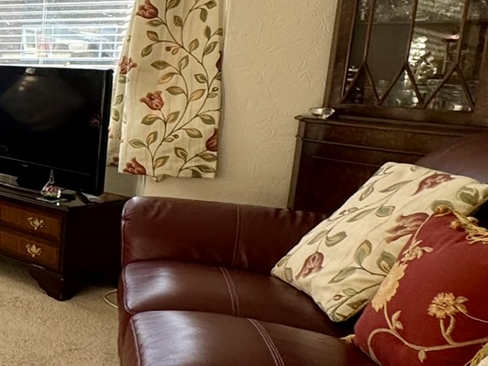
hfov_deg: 25.6
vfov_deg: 29.7
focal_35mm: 49
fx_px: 691
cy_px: 160
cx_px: -289
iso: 40
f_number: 2.2
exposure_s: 1/321
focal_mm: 2.22
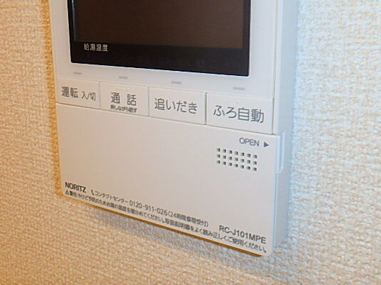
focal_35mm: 41
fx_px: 451
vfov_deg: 35.1
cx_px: 159
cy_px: 124
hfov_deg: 45.6
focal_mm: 6
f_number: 4.9
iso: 250
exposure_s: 1/40
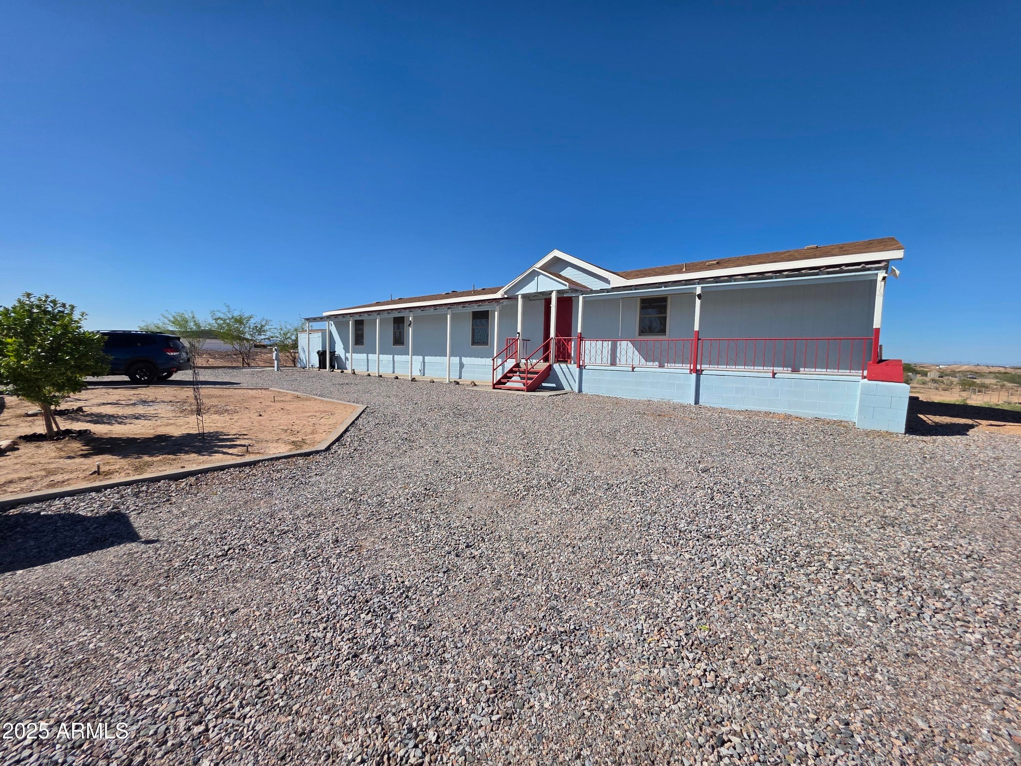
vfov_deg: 89.9
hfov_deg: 106.2
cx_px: 510
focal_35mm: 13
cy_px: 383
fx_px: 383
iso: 40
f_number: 1.9
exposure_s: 1/3521
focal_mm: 2.2
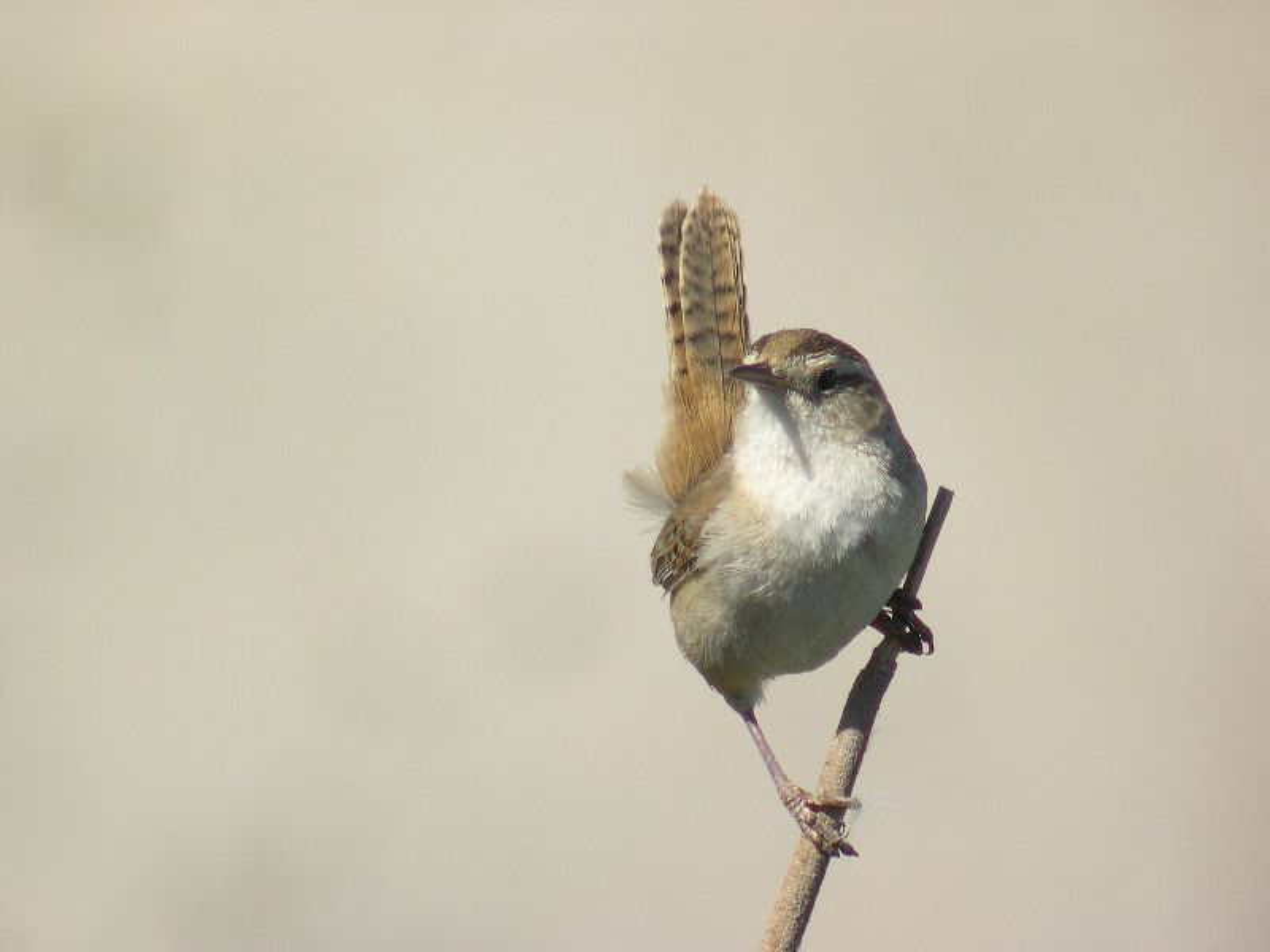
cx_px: 635
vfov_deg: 13.0
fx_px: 4182
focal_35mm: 114
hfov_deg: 17.3
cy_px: 476
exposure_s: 1/360
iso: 100
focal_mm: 24
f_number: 4.9
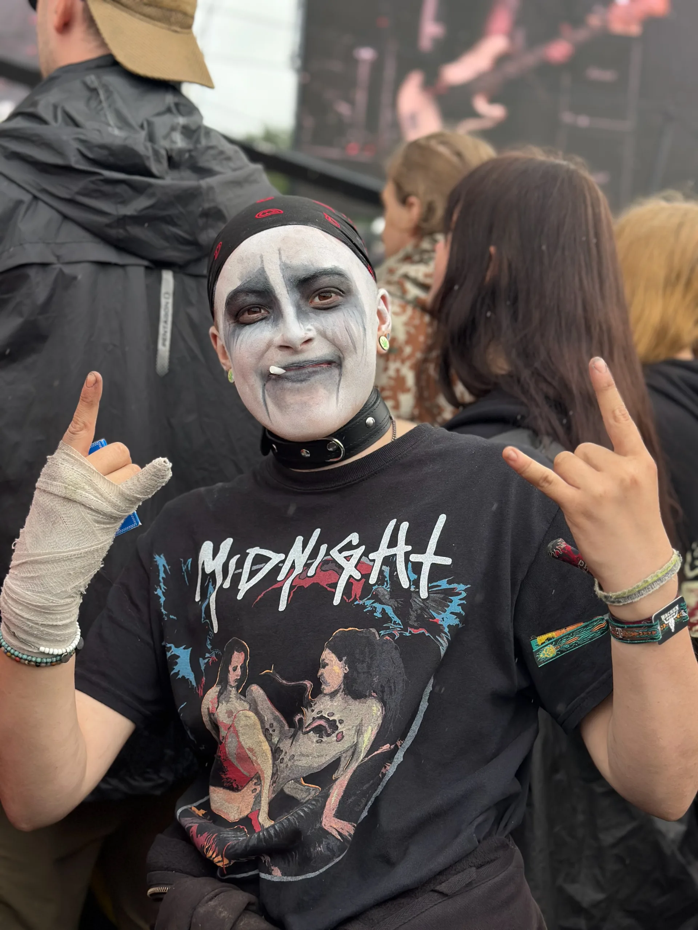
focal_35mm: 48
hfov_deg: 30.3
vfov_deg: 39.7
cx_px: 349
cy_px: 465
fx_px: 1291
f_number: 1.78
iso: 80
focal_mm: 6.86
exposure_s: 1/1073
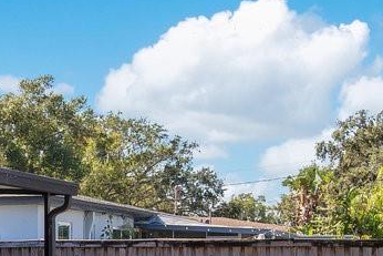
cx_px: -24
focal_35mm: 74
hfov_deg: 25.6
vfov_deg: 17.5
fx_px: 788
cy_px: 320
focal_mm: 16
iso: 100
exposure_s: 1/160
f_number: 6.3
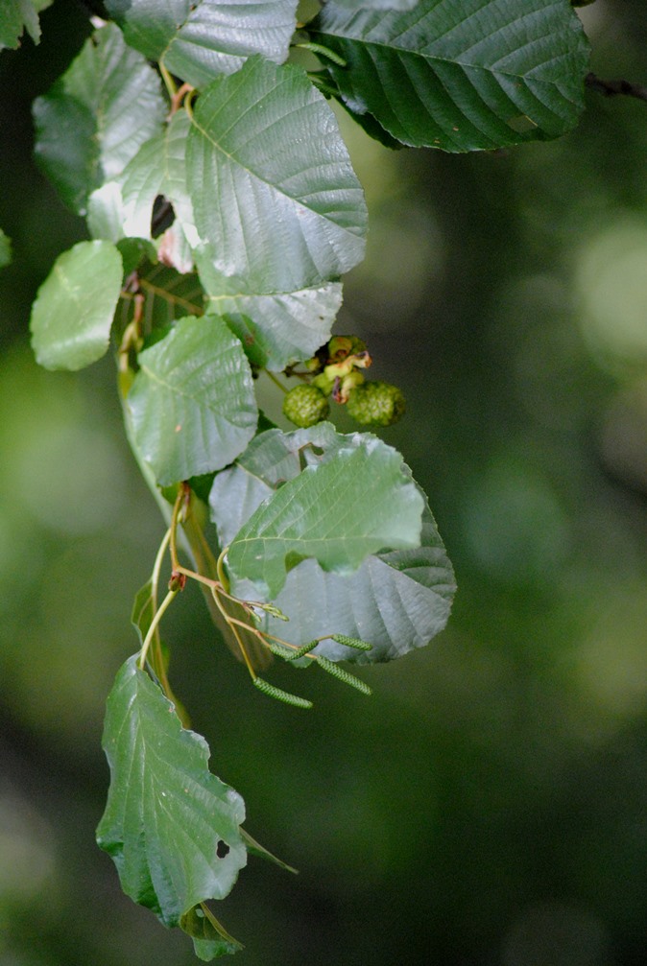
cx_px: 324
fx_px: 7460
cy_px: 483
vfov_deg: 7.4
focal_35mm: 278
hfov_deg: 5.0
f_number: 4.5
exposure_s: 1/500
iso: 1600
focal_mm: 185
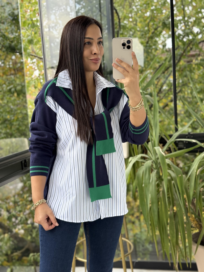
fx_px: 377
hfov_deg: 30.3
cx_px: 102
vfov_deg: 39.7
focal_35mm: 48
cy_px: 136
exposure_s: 1/229
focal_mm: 6.76
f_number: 1.78
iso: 125
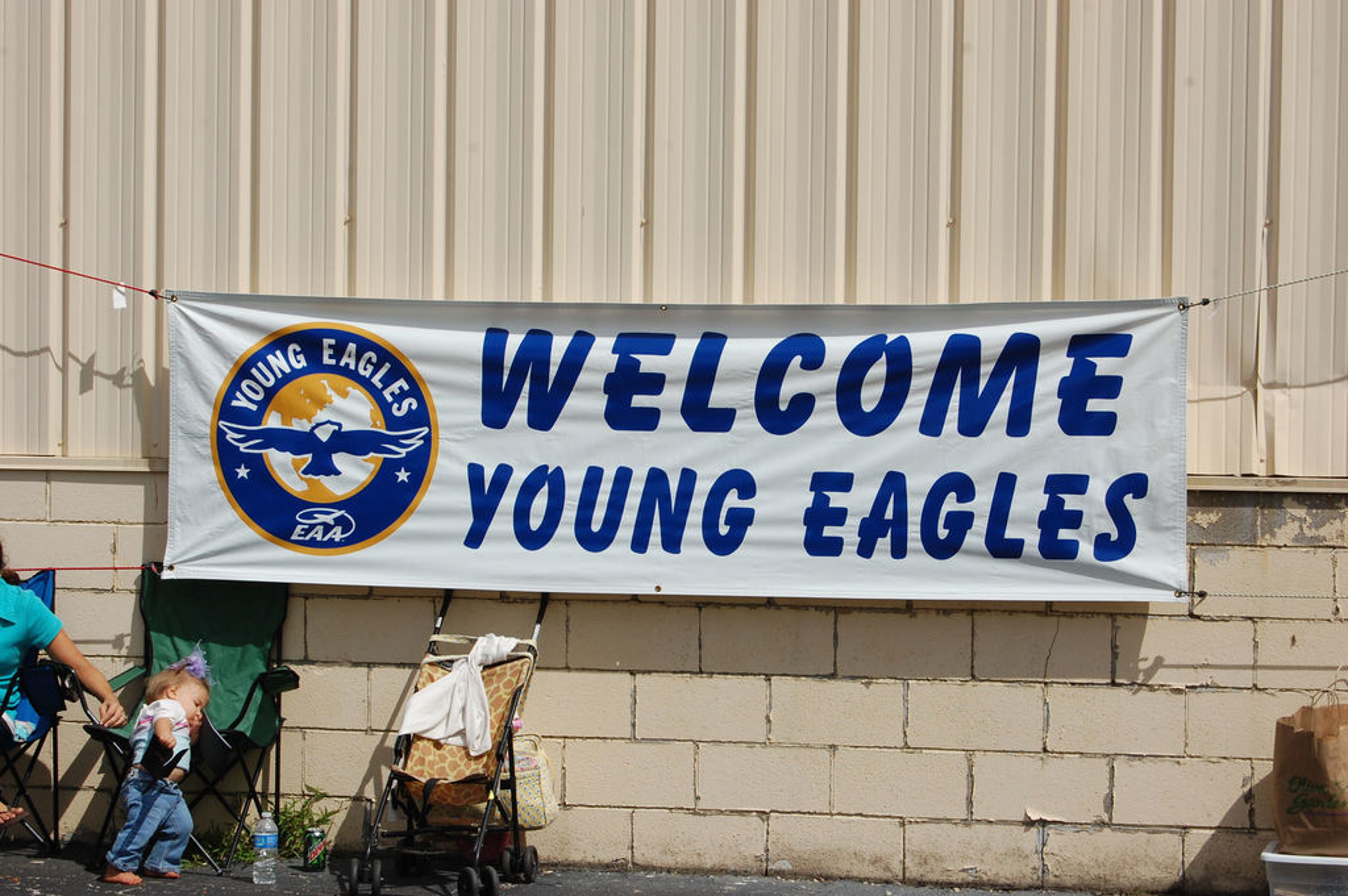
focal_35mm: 82
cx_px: 674
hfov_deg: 24.6
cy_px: 448
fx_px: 3087
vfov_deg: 16.5
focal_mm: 55
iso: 200
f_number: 11
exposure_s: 1/500
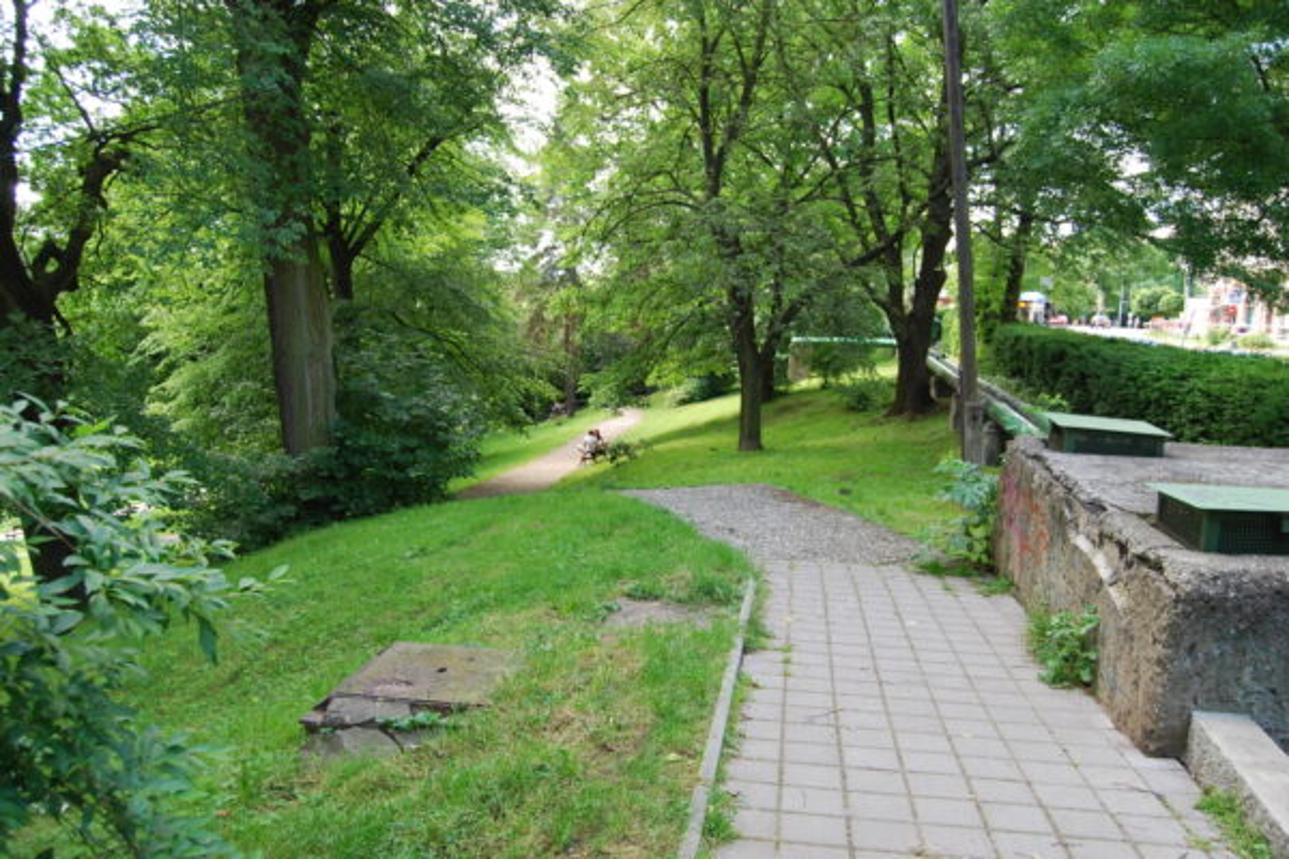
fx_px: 967
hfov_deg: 67.4
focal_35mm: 27
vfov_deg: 47.9
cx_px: 644
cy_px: 430
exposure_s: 1/60
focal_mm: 18
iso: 200
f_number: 4.5
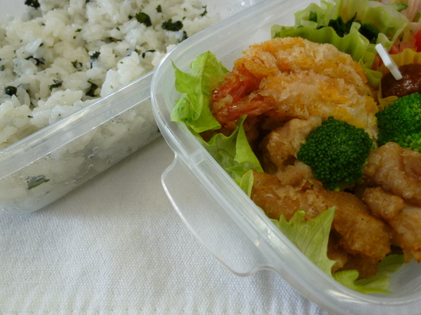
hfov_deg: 61.6
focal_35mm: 29
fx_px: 353
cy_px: 134
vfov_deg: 48.0
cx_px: 231
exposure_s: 1/60
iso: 80
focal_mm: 4.3
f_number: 2.2
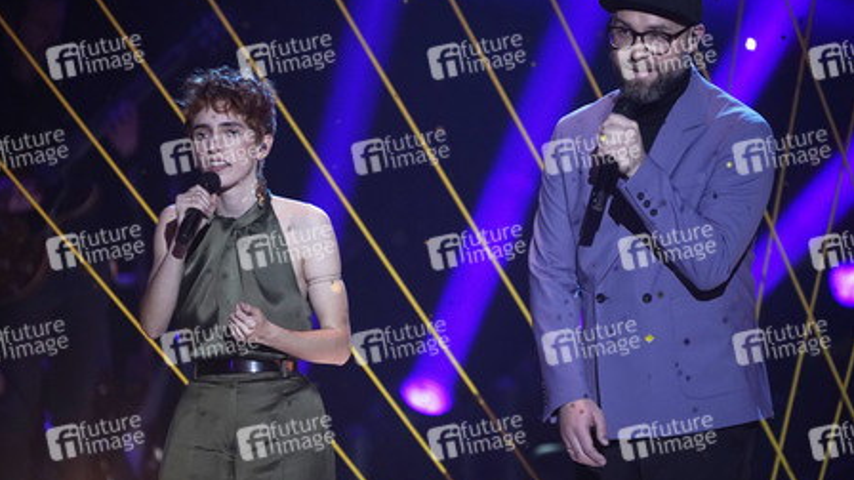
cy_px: 200
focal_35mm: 576
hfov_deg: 3.8
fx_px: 13043
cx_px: 426
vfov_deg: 2.1
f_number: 6.3
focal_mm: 547
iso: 4000
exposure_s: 1/160
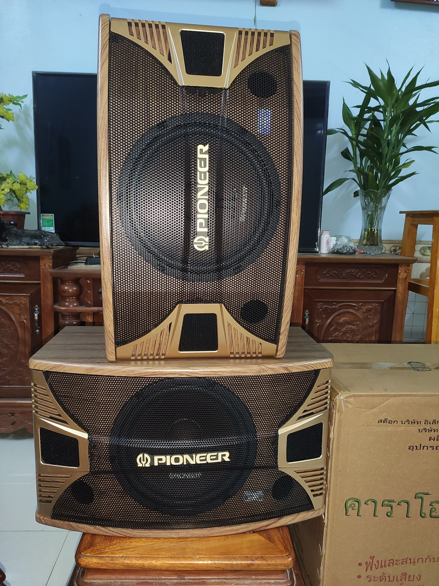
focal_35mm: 26
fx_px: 440
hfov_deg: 53.1
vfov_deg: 67.3
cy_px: 293
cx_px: 220
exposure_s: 1/25
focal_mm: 4.77
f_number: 1.75
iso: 1490
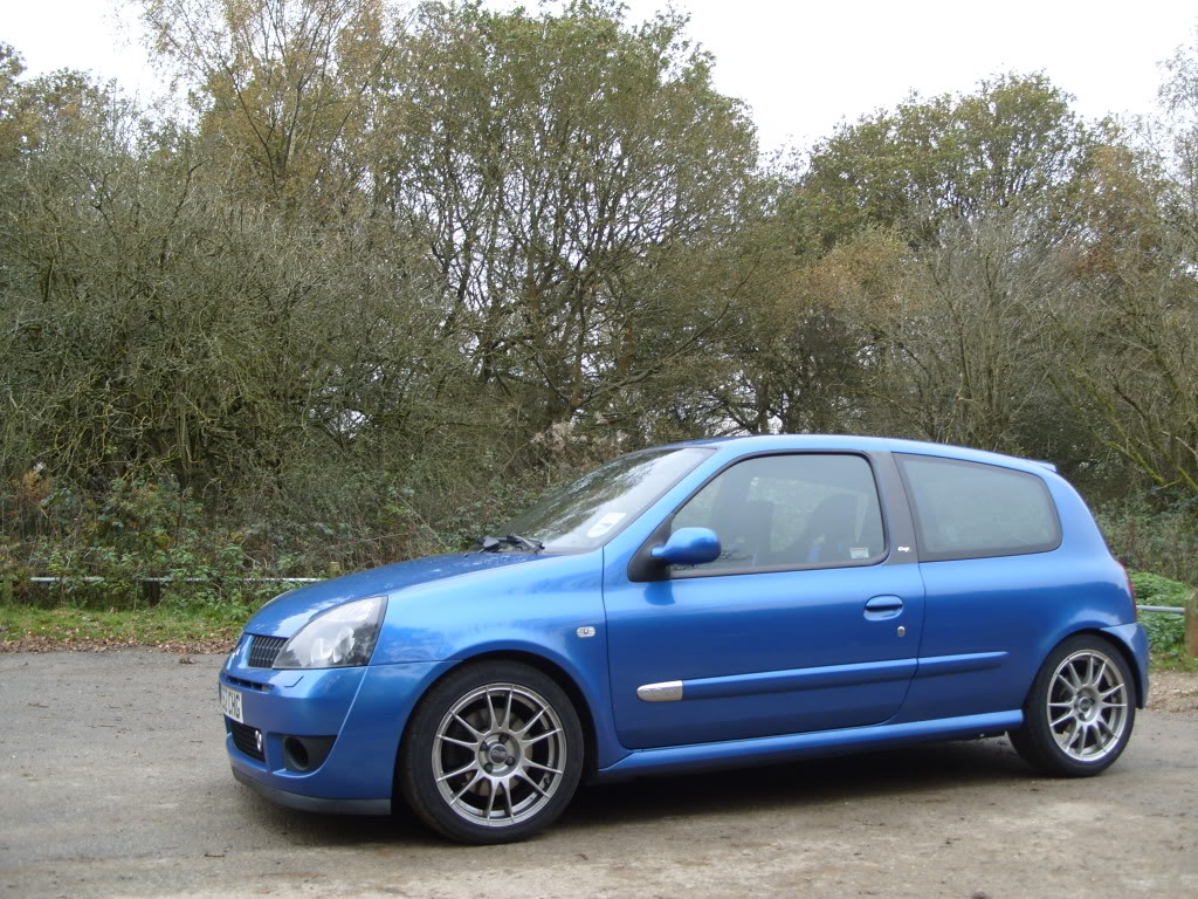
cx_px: 599
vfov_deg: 40.7
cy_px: 450
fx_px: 1211
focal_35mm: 35
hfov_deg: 52.6
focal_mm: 7.8
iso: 80
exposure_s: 1/90
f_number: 2.8
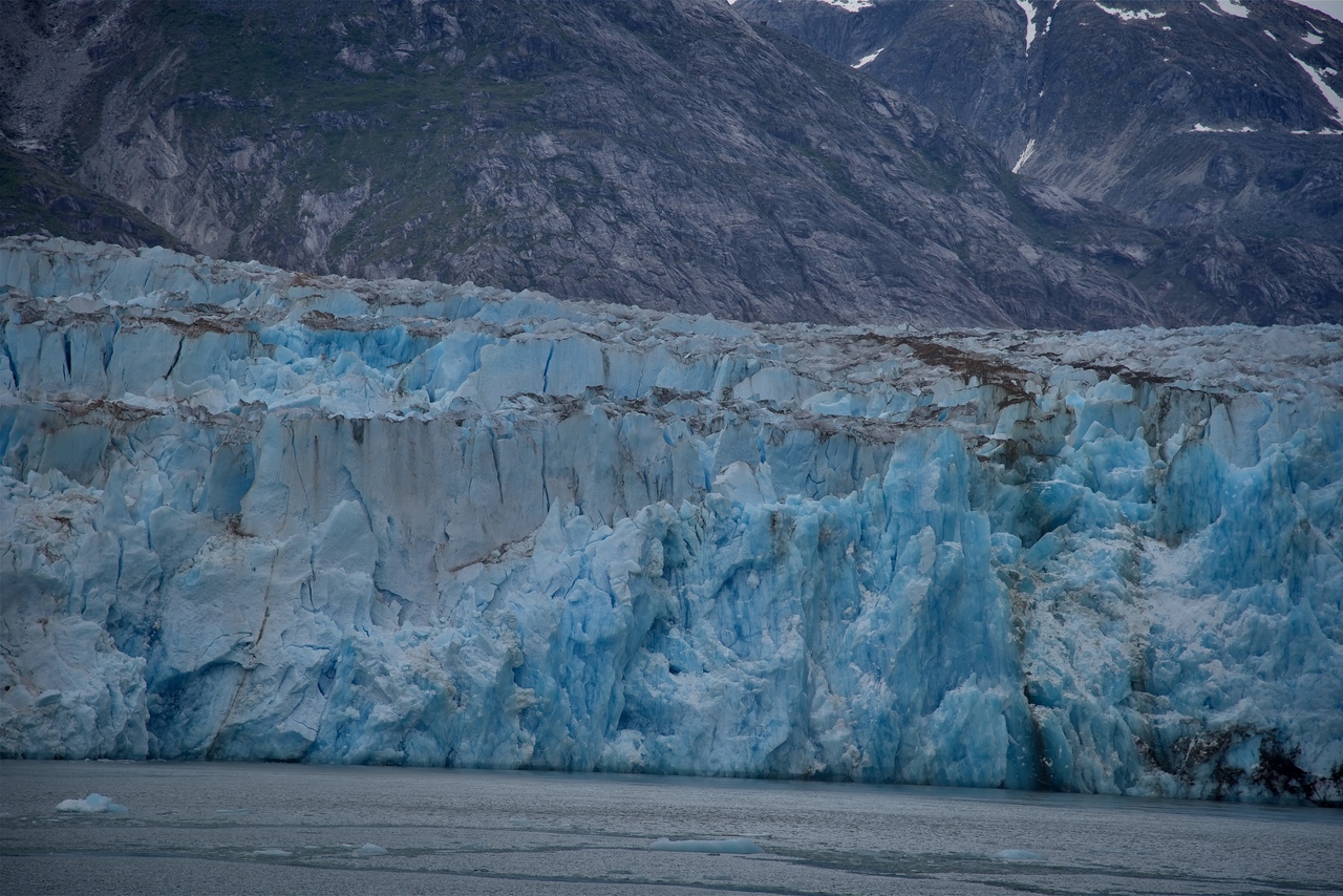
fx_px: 4477
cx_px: 672
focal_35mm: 120
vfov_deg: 11.4
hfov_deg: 17.1
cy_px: 448
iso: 100
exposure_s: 1/250
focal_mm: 120
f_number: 5.6
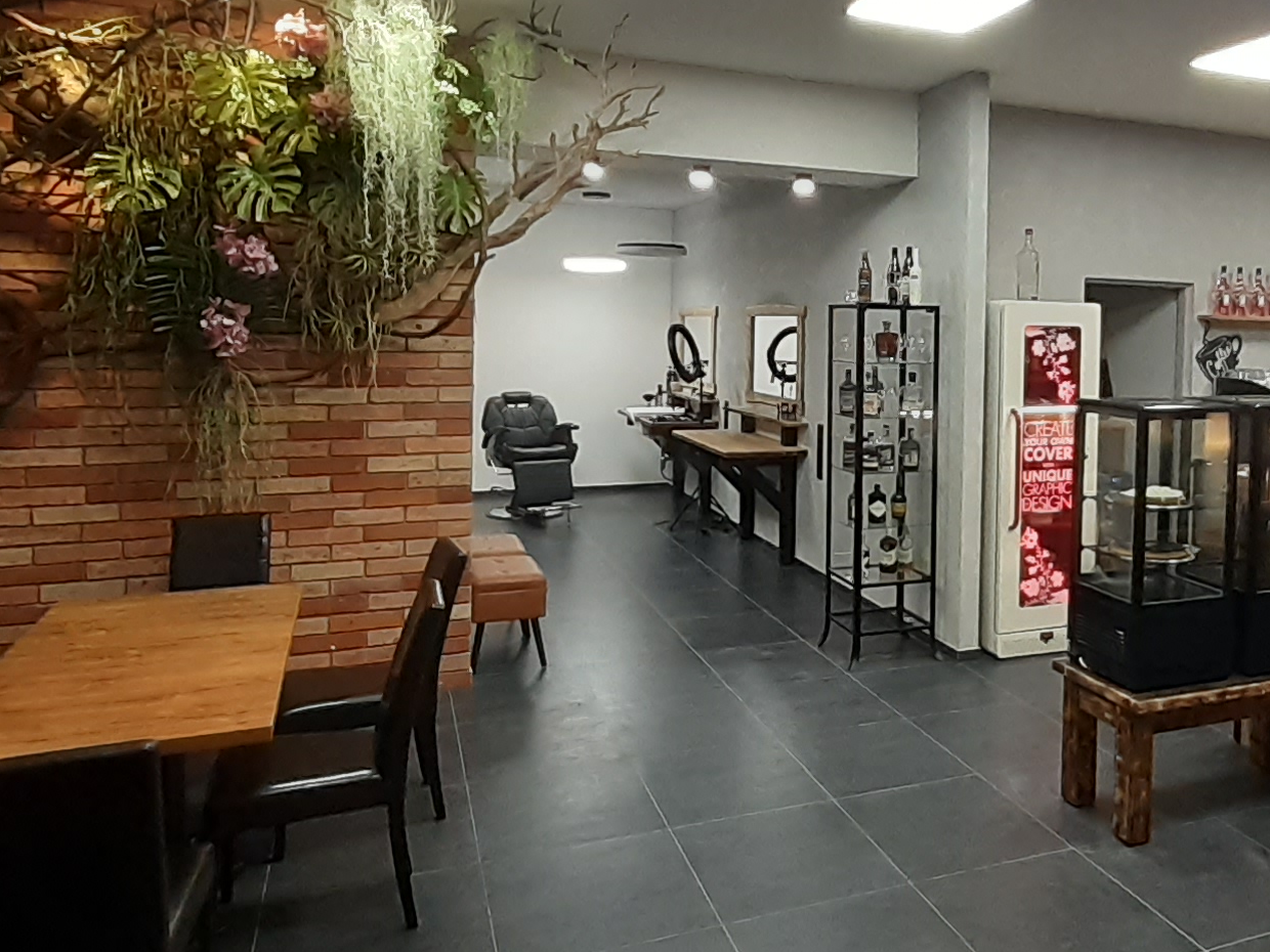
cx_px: 827
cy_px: 379
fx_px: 991
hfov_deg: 64.0
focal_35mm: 27
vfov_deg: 51.0
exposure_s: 1/50
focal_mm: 1.13
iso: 200
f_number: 2.2
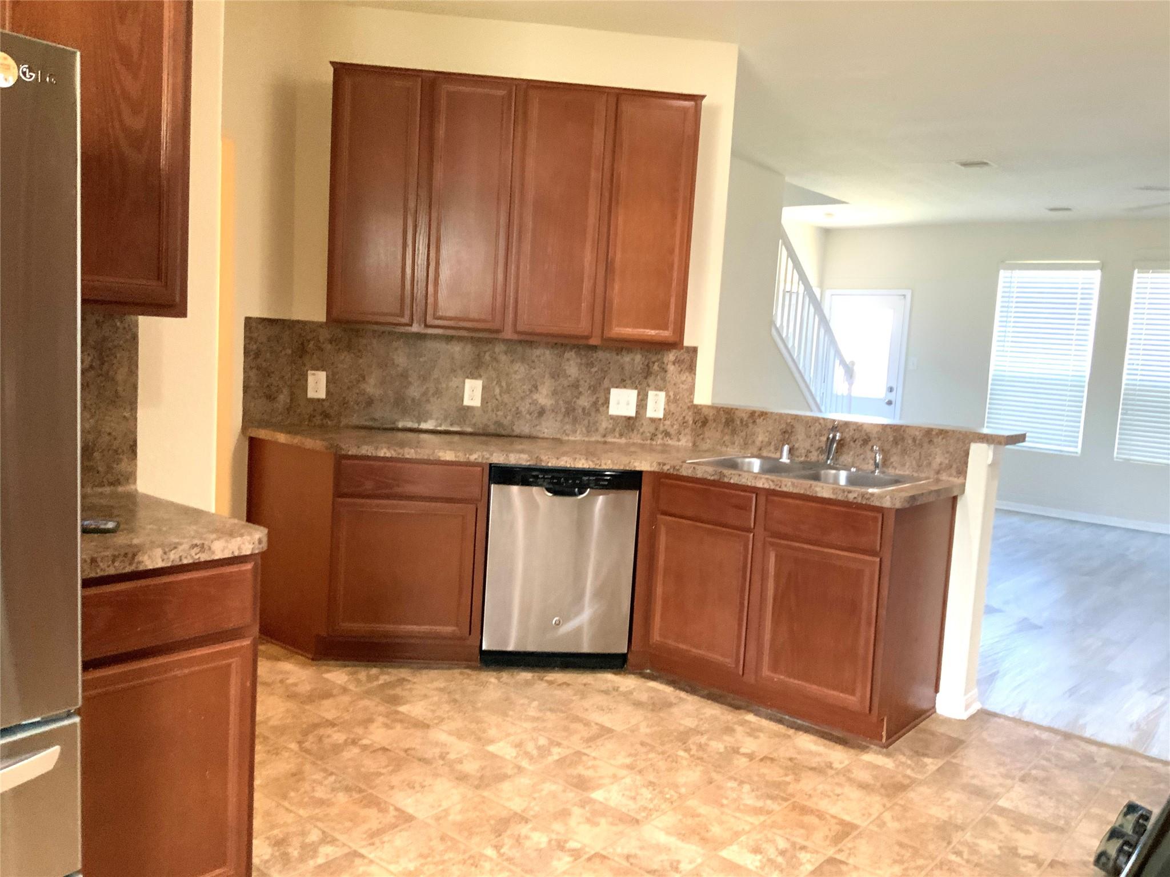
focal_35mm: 29
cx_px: 585
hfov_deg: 61.7
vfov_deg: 48.2
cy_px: 438
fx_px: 980
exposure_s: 1/60
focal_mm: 3
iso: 250
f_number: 1.8
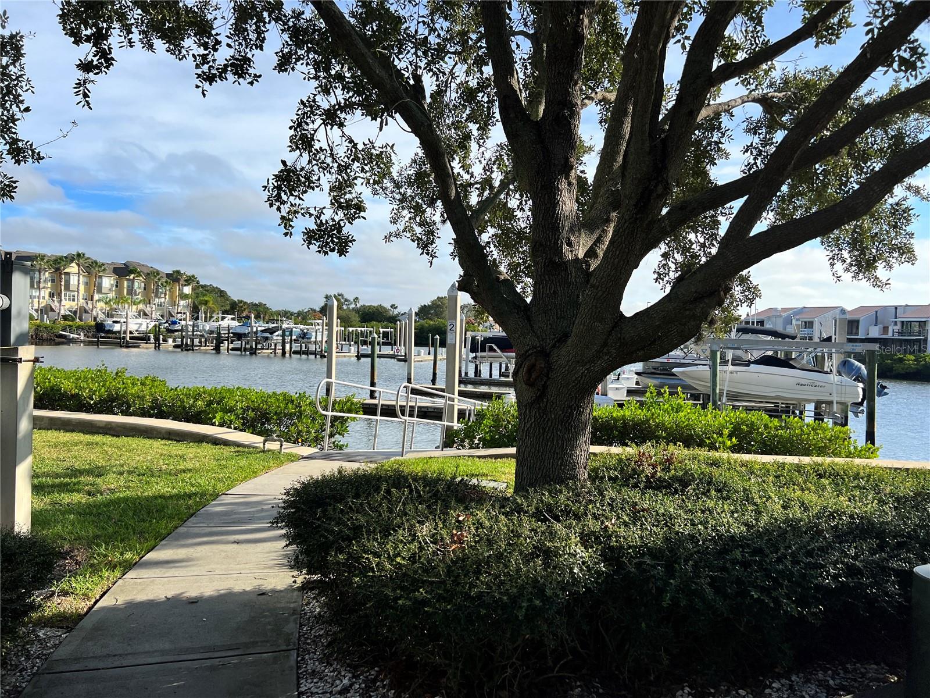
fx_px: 699
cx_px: 465
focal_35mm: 26
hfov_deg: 67.3
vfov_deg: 53.1
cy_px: 349
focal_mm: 5.7
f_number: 1.5
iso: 50
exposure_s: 1/3704
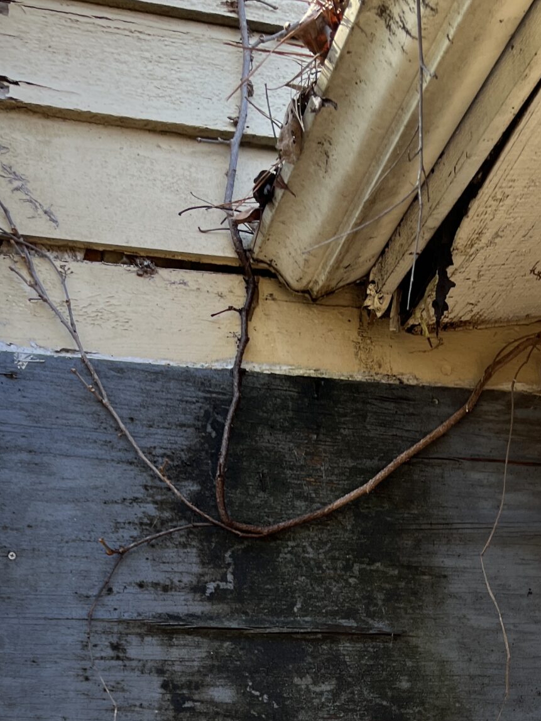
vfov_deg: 30.4
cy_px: 754
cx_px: 352
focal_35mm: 58
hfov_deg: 25.1
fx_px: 1209
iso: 40
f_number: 1.6
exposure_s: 1/122
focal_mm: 5.1
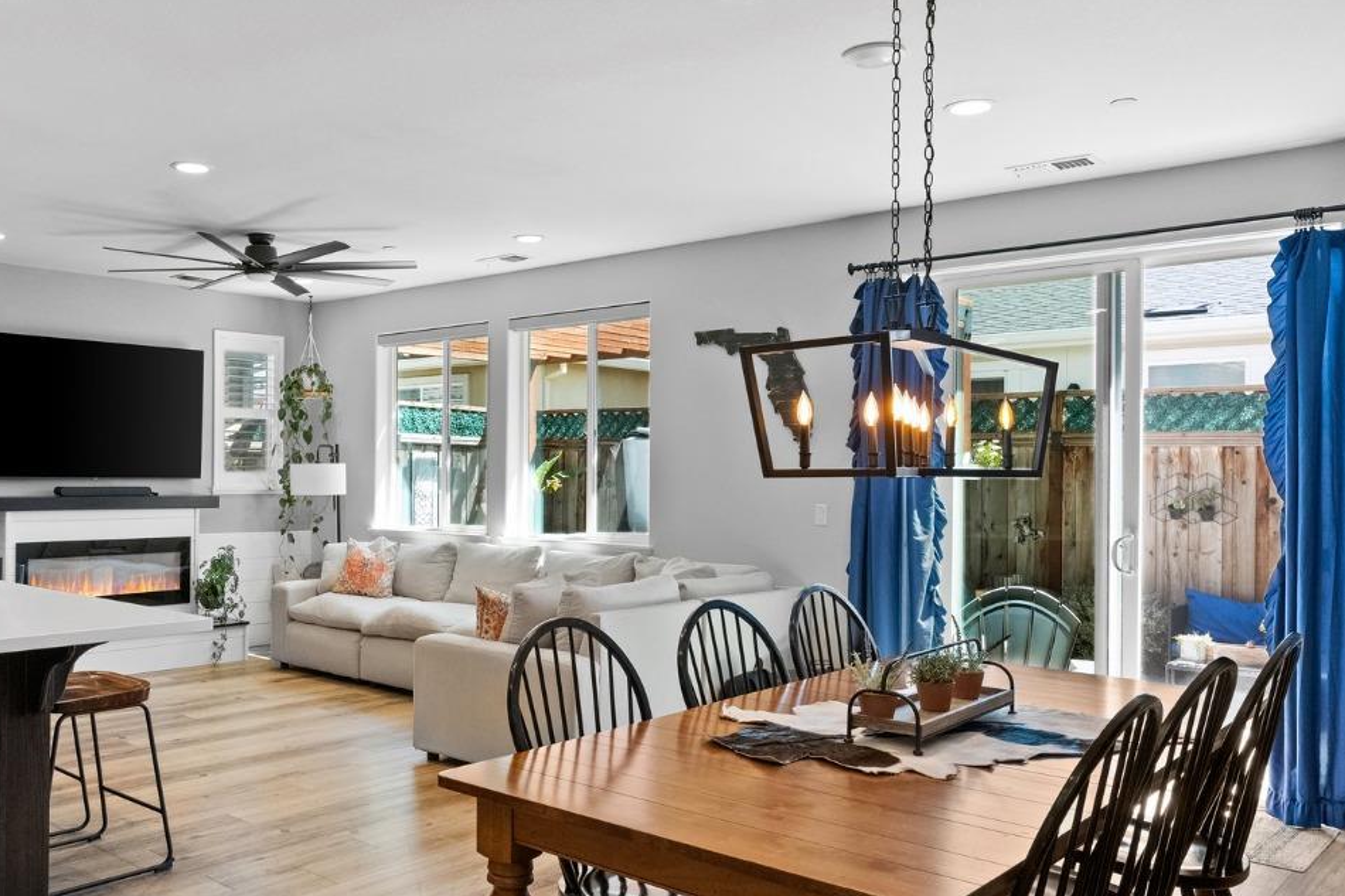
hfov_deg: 60.9
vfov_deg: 43.6
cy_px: 449
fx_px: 1121
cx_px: 480
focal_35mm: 30
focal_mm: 19
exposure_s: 1/10
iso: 6400
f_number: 8
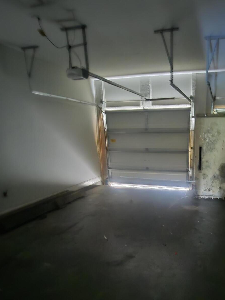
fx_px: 191
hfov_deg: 58.3
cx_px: 165
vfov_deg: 74.4
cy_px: 197
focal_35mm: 22
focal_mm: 2.2
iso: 1600
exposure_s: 1/5.35
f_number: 2.2
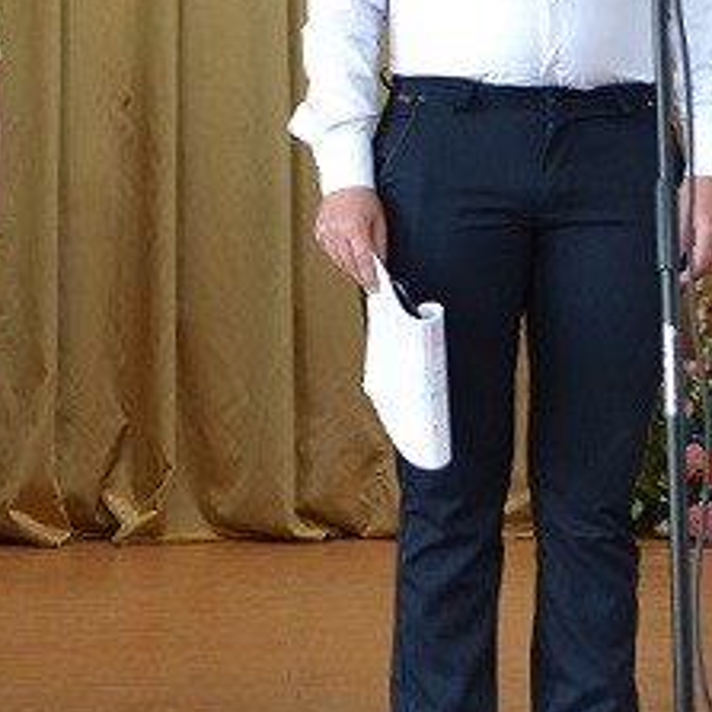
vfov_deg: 12.7
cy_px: 94
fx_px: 3188
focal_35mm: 137
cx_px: 109
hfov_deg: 12.7
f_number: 4.2
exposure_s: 1/40
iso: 400
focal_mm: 26
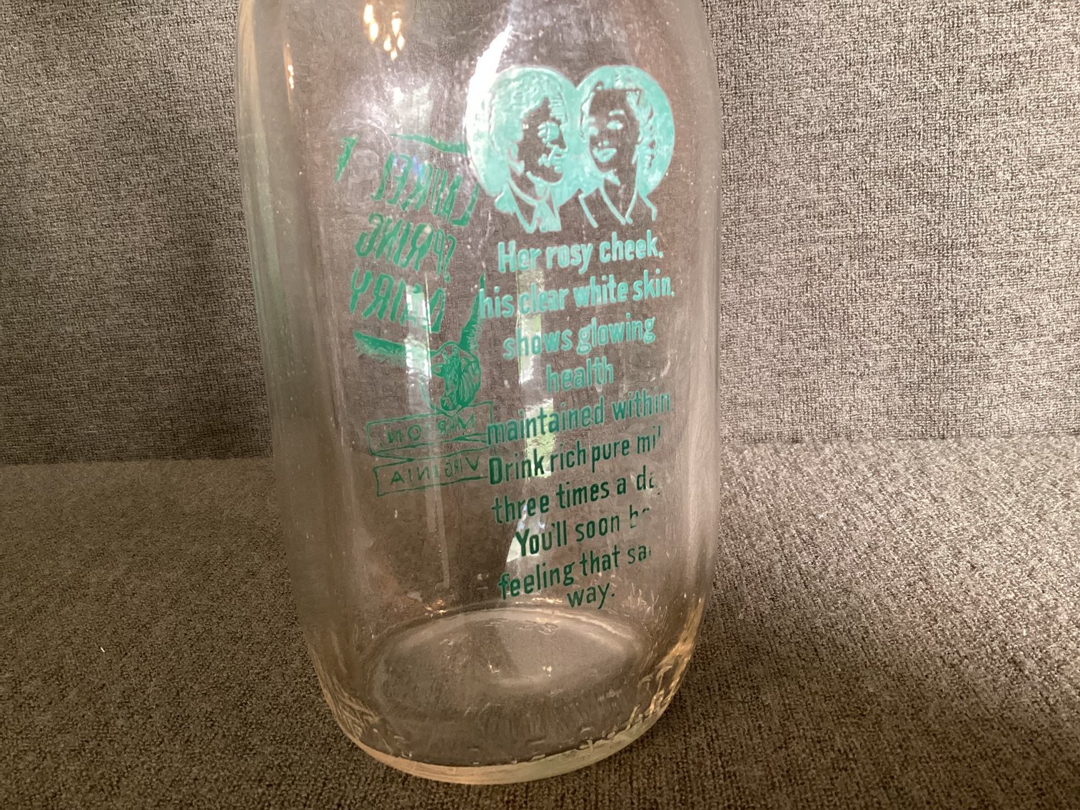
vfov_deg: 45.4
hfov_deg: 58.3
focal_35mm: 31
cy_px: 405
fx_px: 967
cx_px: 540
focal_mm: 3.3
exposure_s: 1/60
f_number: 2.4
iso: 320
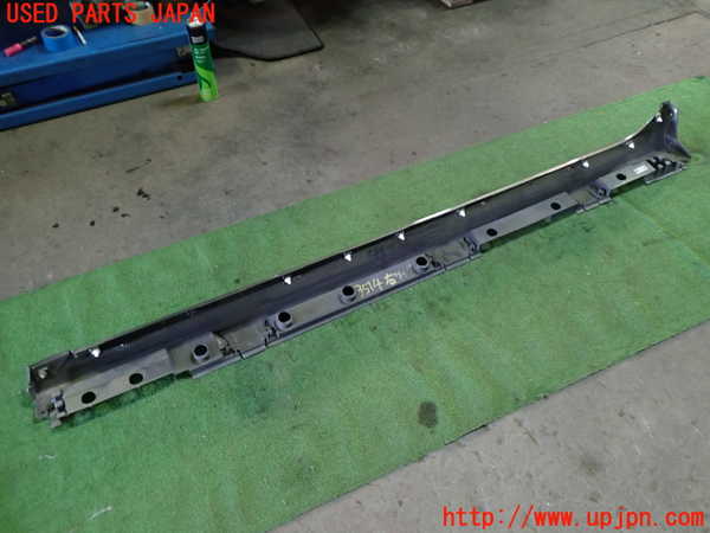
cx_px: 355
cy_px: 266
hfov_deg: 60.0
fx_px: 615
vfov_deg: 46.8
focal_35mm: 30
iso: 500
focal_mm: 5.4
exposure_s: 1/30
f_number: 2.3
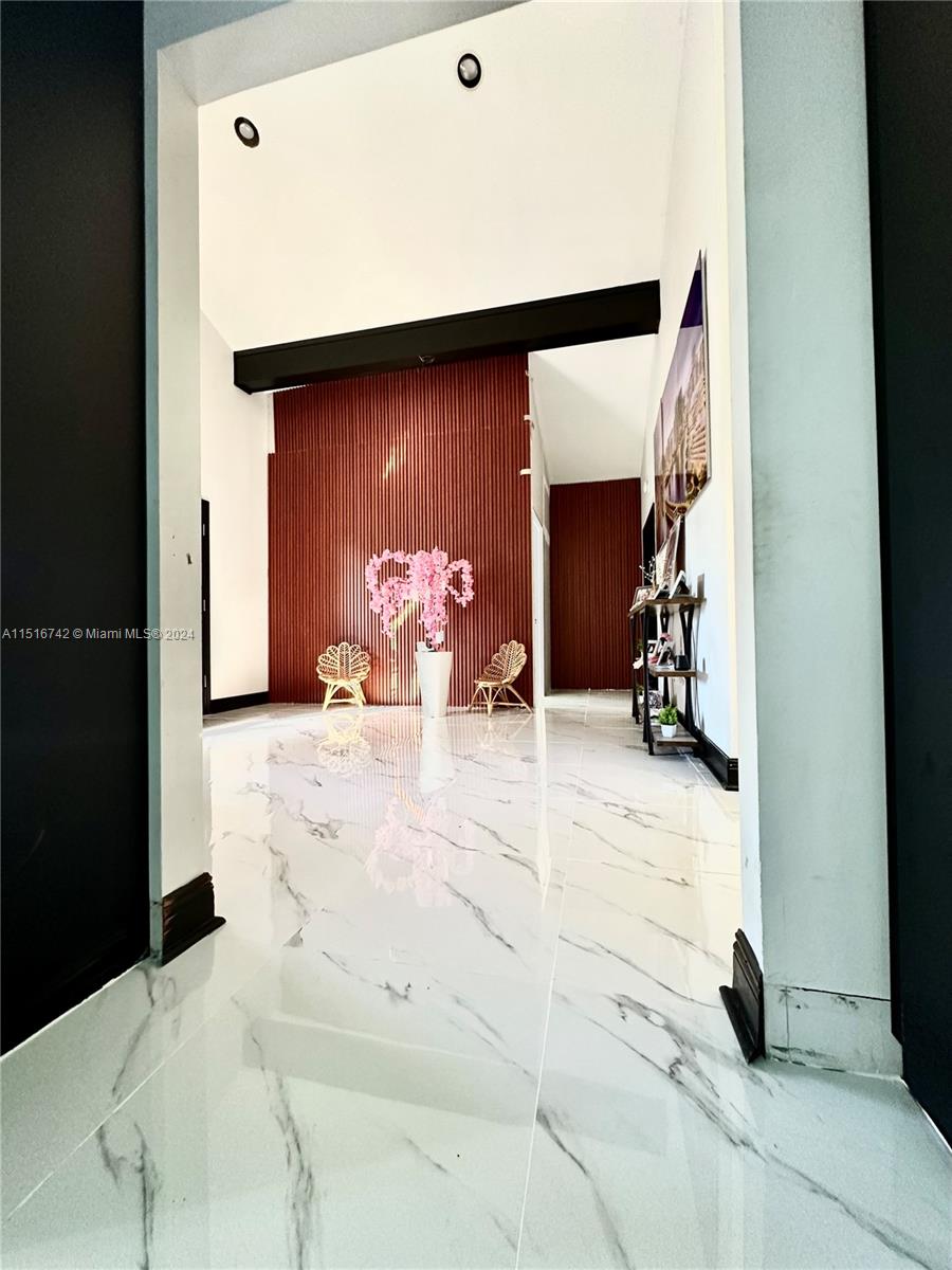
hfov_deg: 85.7
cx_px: 476
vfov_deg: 102.1
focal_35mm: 14
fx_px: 513
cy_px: 635
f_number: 2.2
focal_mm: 2.22
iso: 320
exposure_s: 1/50
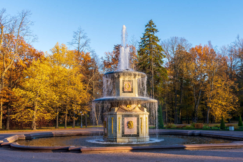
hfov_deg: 46.4
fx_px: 283
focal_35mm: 42
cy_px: 81
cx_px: 122
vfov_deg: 31.8
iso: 400
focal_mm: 28
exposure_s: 1/60
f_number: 14
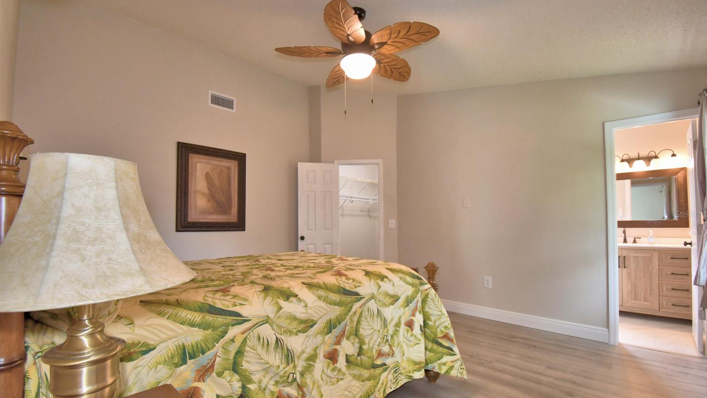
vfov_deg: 67.0
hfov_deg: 99.4
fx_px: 300
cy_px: 214
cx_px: 355
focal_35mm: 16
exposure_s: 1/30
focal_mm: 10
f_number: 4.5
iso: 640
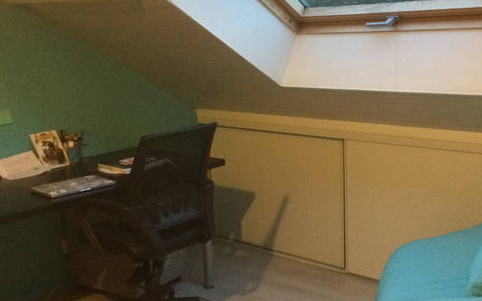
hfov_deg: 41.7
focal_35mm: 48
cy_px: 161
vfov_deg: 26.9
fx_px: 630
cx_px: 282
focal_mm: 3.3
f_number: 2.4
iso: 250
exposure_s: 1/25
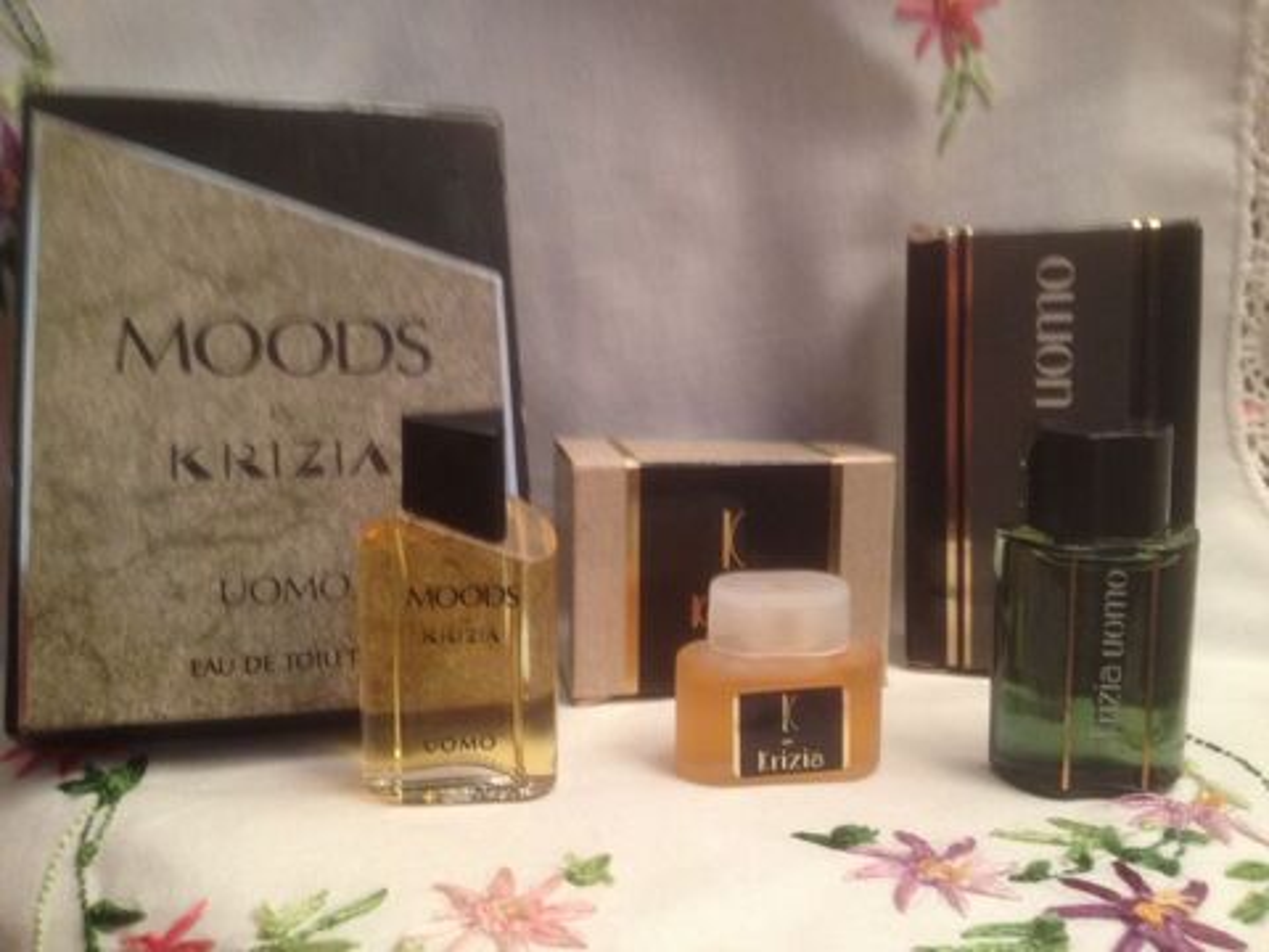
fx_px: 1283
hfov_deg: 52.6
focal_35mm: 35
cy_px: 476
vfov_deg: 40.7
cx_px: 634
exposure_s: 1/20
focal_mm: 4.28
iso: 200
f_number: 2.4
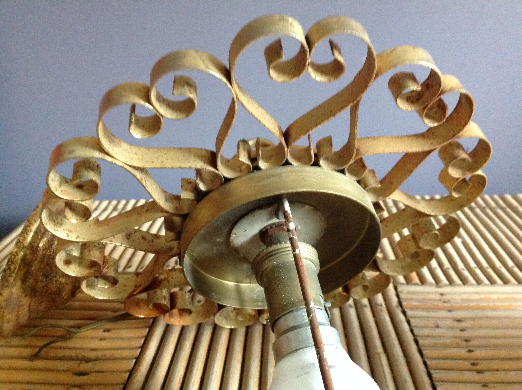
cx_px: 261
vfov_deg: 40.6
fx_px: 527
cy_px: 195
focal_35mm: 35
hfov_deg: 52.7
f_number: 2.4
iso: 800
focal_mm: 4.28
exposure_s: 1/15
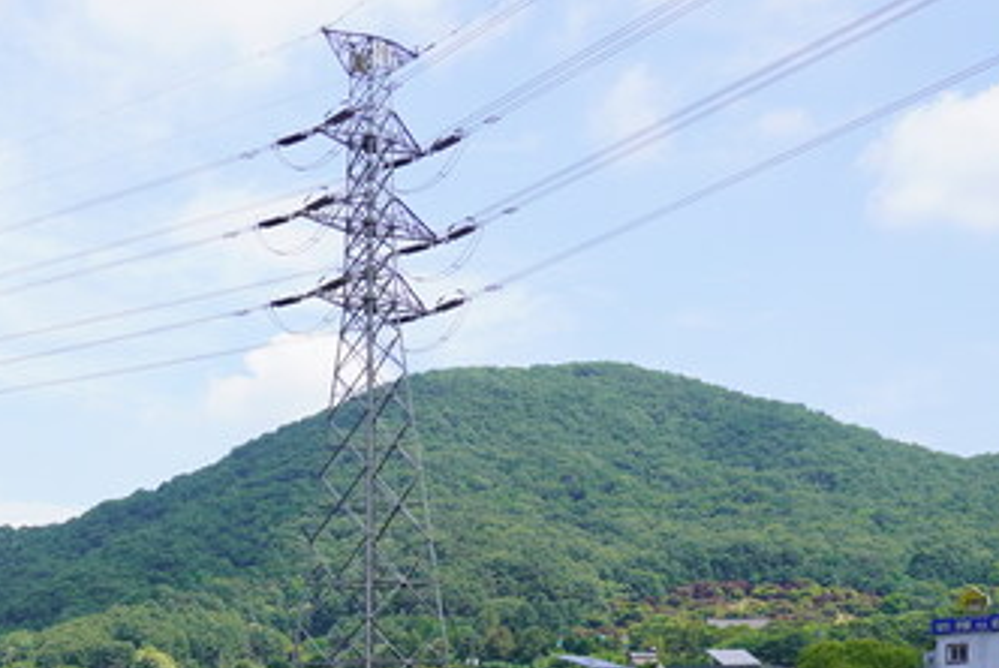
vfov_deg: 19.7
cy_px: 800
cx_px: -111
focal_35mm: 65
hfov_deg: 28.1
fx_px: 1805
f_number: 9
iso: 100
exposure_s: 1/125
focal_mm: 16
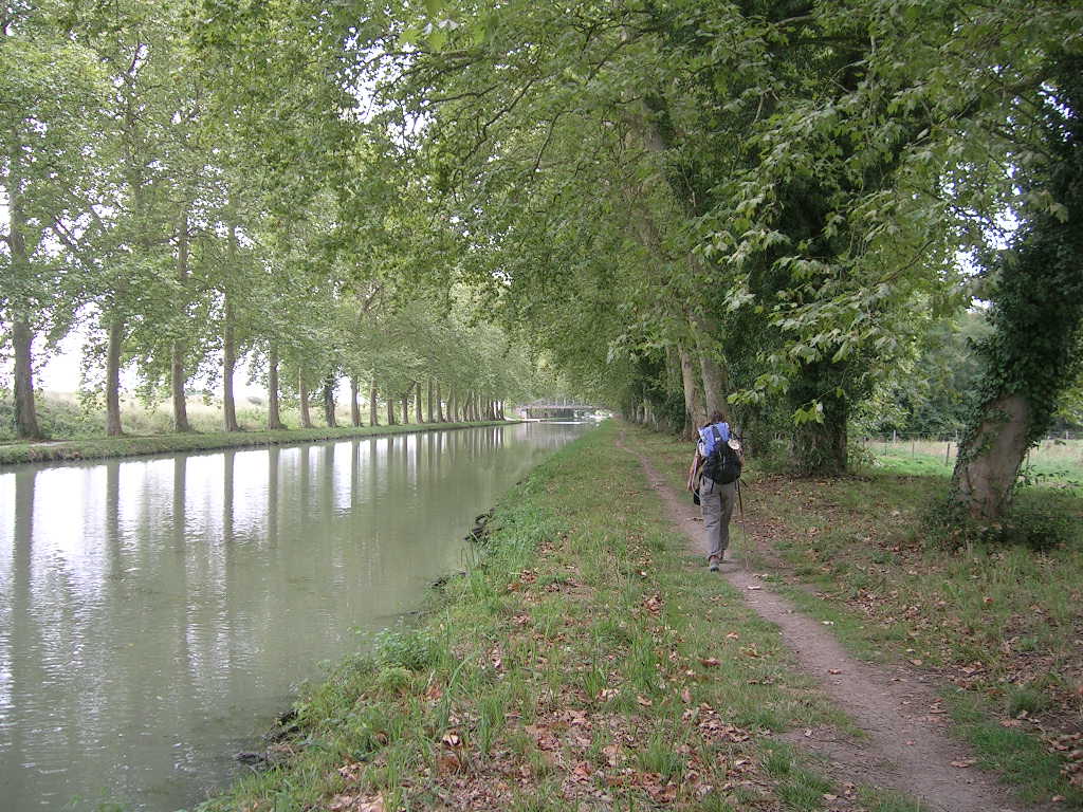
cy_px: 406
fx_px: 1095
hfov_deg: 52.6
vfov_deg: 40.7
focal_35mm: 35
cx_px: 542
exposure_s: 1/72.6
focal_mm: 5.4
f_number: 2.8
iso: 50
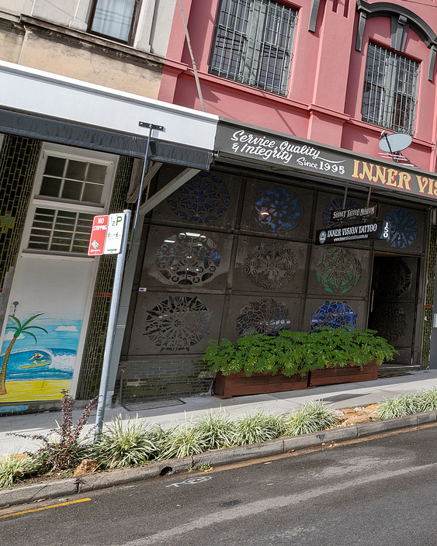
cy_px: 220
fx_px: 517
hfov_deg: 32.2
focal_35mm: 32
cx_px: 591
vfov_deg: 55.3
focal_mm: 15
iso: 320
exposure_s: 1/250
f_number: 7.1
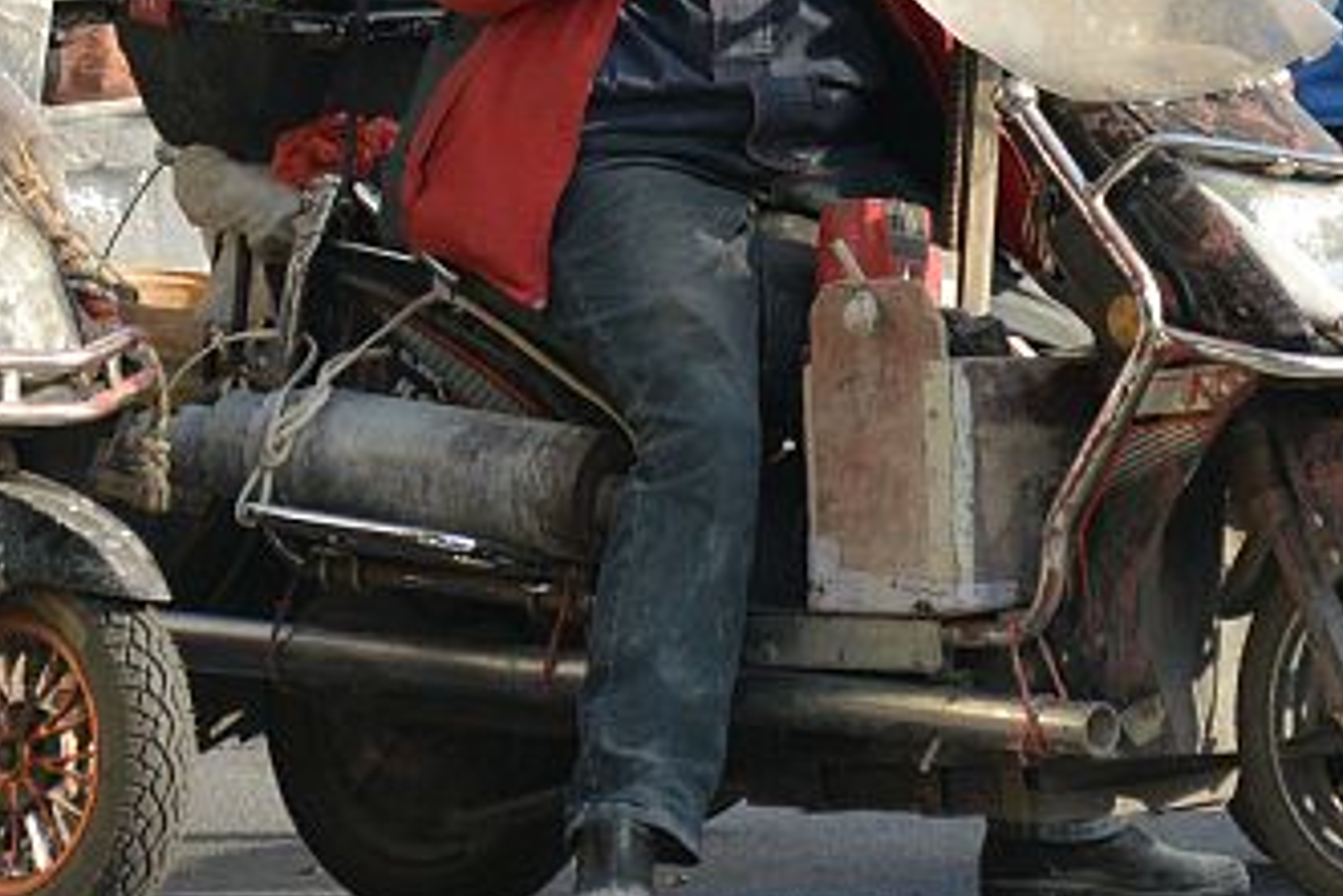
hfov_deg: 2.8
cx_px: 649
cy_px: -312
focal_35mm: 725
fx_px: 27057
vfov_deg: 1.9
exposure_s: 1/3200
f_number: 5
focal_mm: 200
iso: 1000
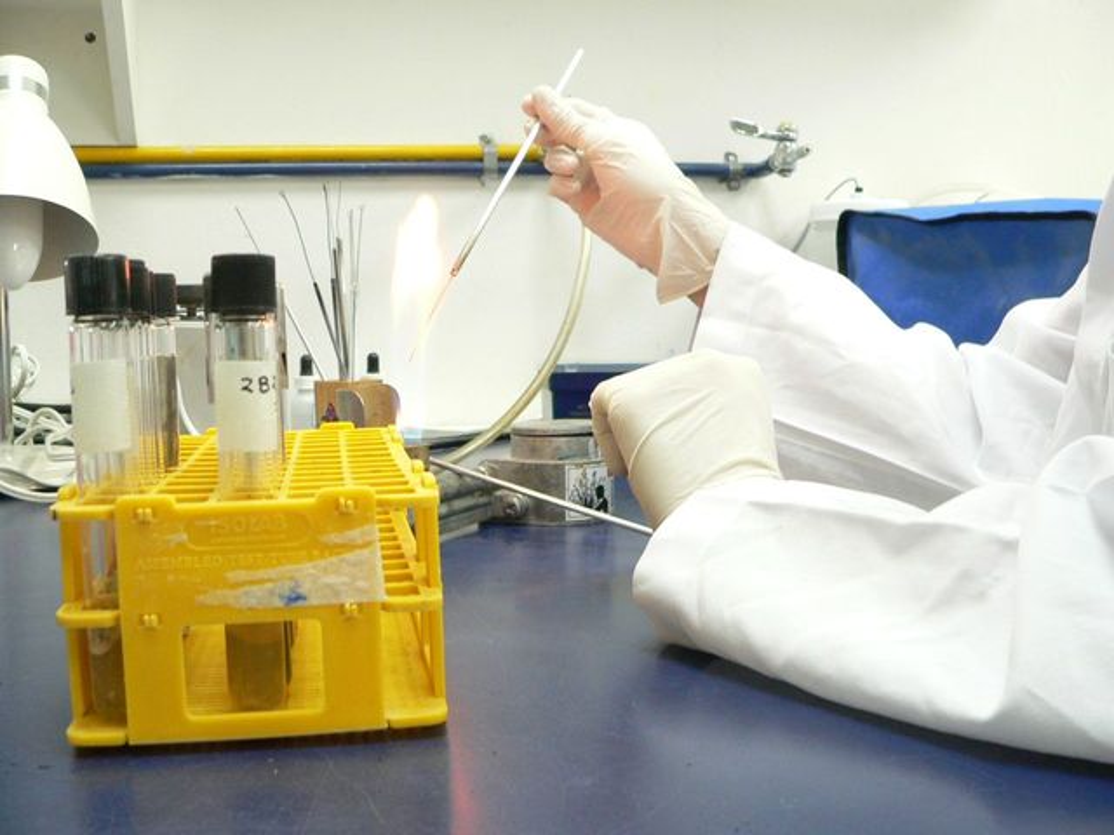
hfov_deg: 51.4
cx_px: 557
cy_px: 418
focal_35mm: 36
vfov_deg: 39.7
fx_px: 1159
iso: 200
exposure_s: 1/6
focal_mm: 6
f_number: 2.8
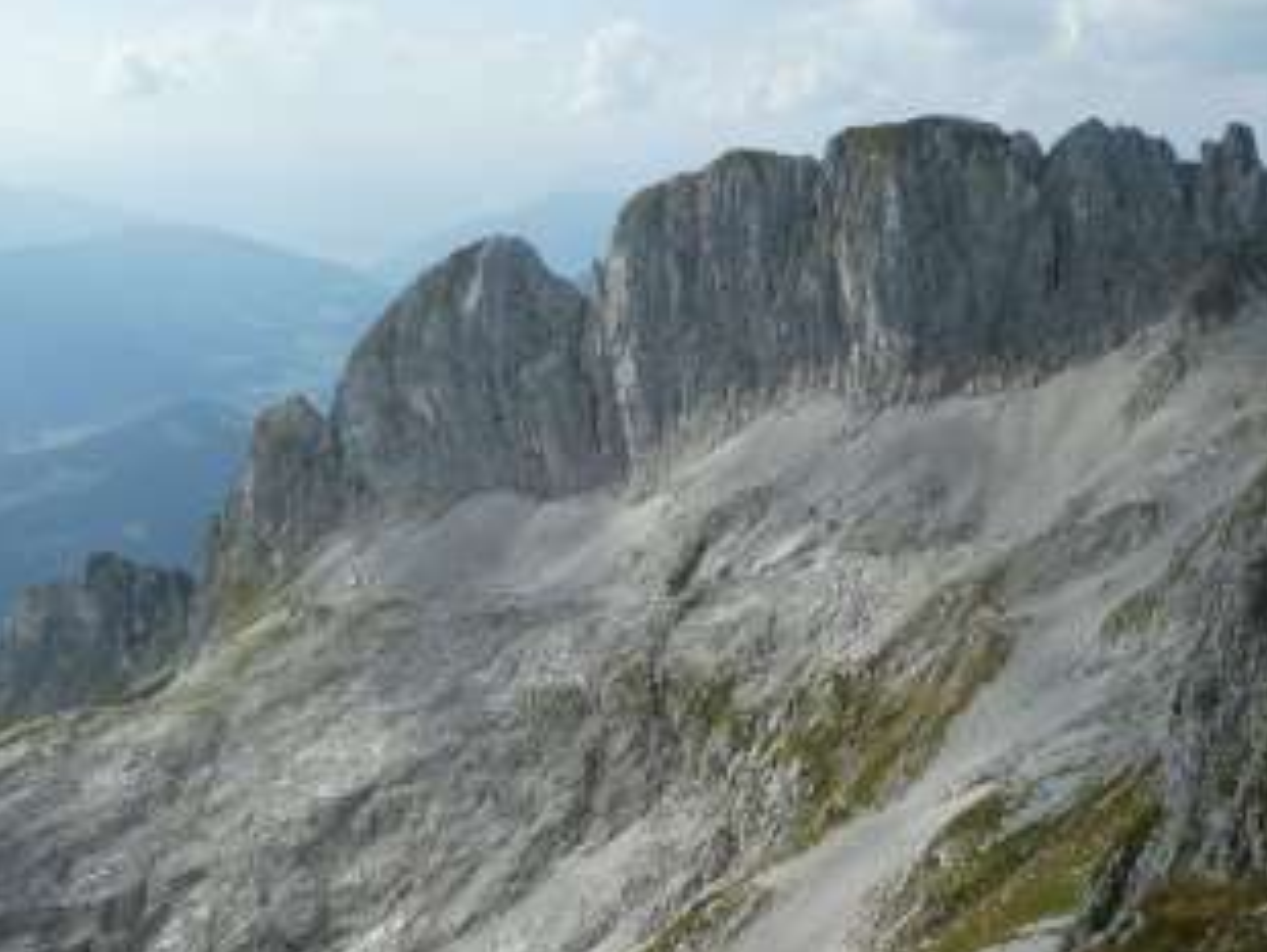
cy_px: 417
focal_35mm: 36
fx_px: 1319
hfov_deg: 51.1
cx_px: 728
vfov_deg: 39.6
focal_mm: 5.4
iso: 80
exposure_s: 1/1000
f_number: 3.5
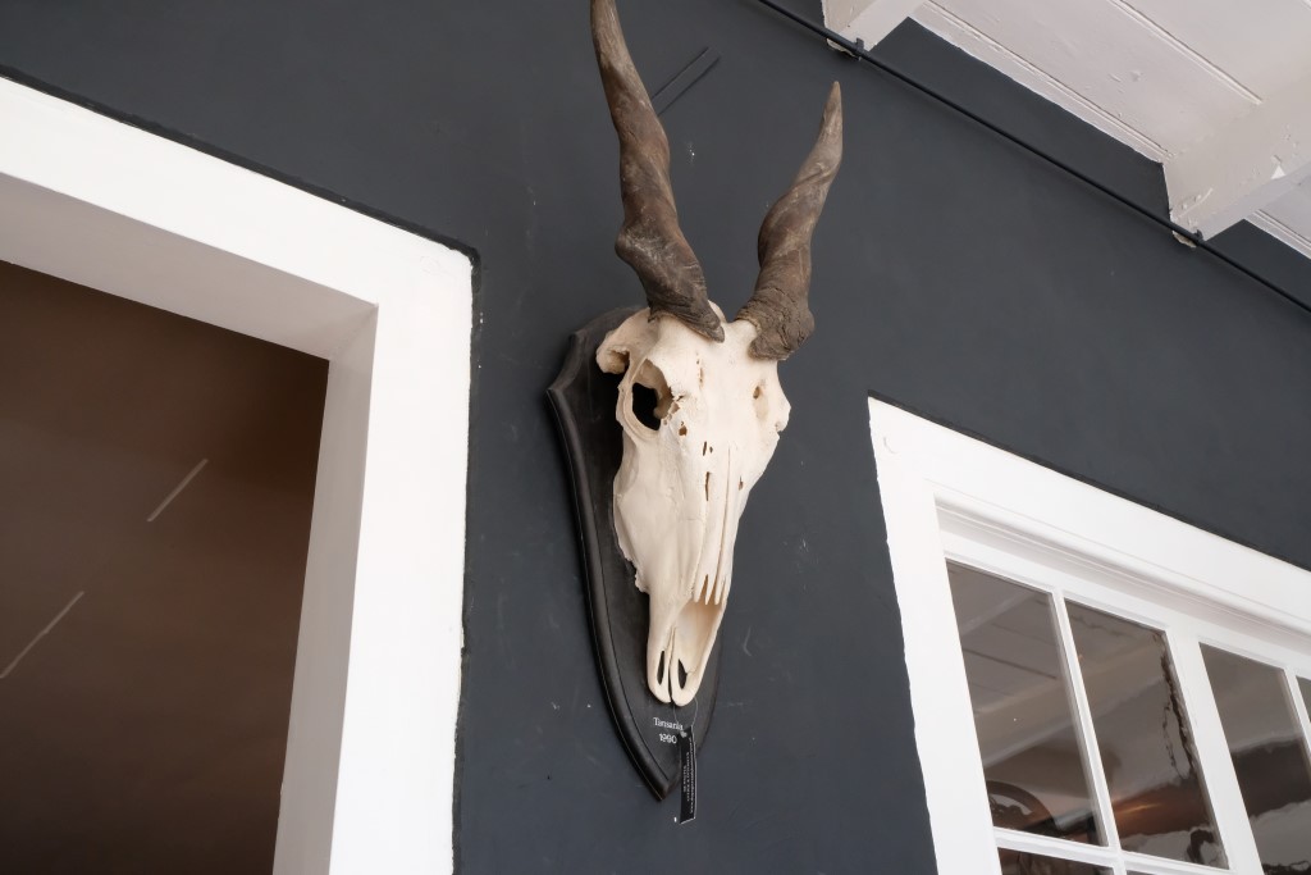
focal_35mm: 35
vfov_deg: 37.9
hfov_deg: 54.4
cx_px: 656
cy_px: 438
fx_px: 1275
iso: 3200
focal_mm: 23.3
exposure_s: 1/60
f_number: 14
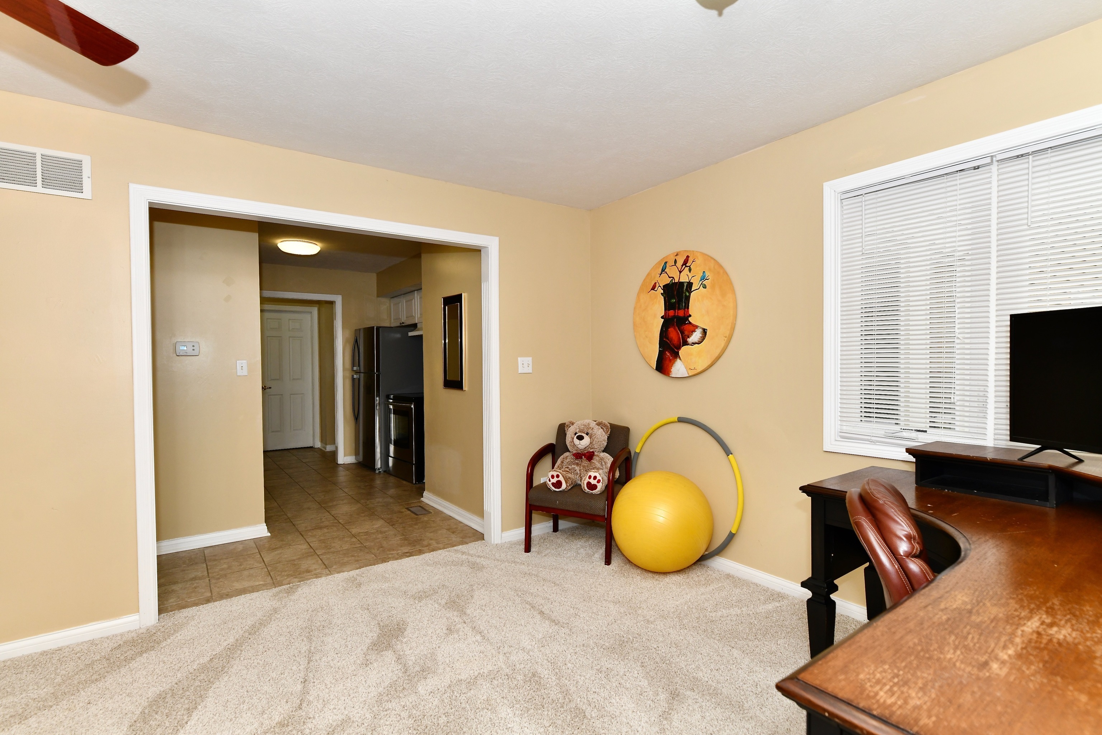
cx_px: 551
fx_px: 520
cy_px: 368
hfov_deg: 93.3
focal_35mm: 17
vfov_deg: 70.4
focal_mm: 17
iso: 640
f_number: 6.3
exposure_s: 1/60
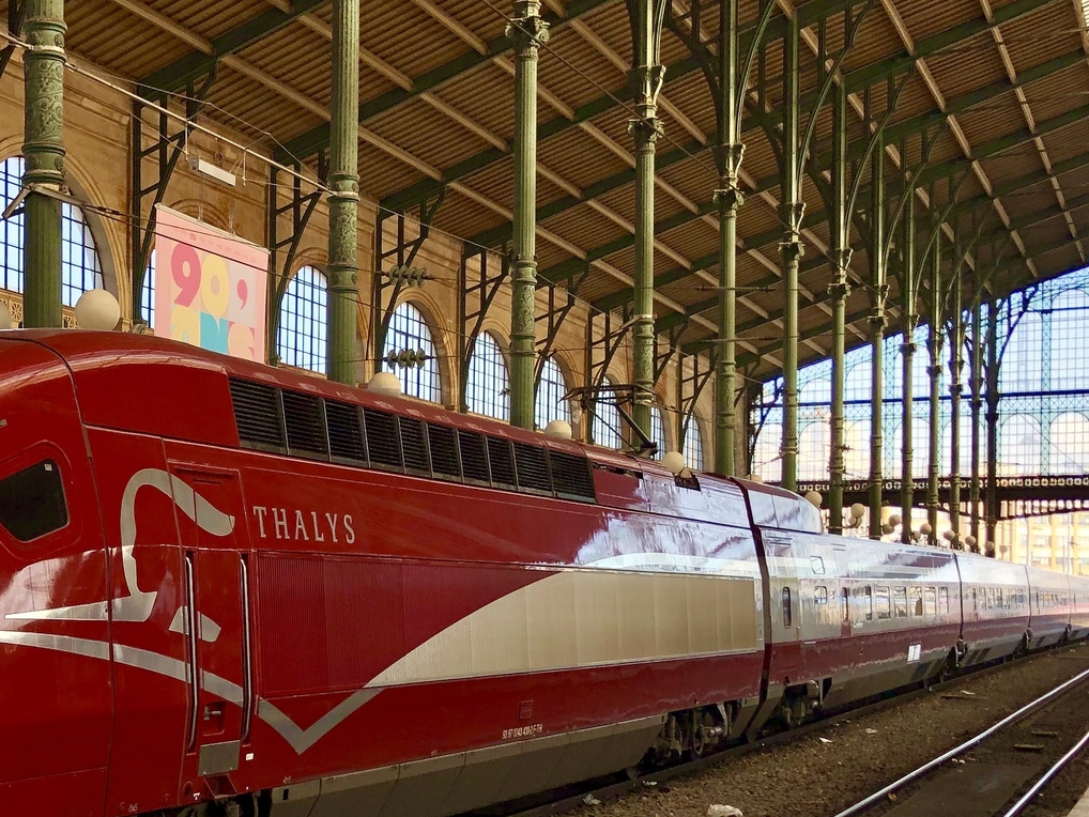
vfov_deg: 26.2
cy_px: 625
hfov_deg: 33.6
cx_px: 173
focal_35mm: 55
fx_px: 1731
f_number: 1.8
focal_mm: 4
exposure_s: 1/284
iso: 20
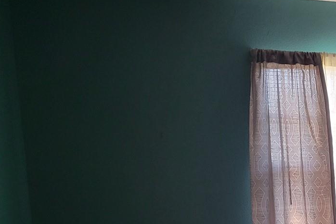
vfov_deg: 21.1
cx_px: 381
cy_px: 229
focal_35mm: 62
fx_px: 578
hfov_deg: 28.9
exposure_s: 1/40
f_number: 1.8
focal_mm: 5.4
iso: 400
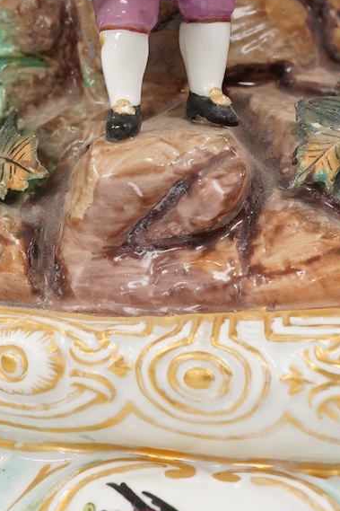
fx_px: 1262
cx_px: 171
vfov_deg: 22.2
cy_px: 32
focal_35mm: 89
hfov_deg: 15.3
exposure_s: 1/100
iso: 2500
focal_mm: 30
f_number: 13
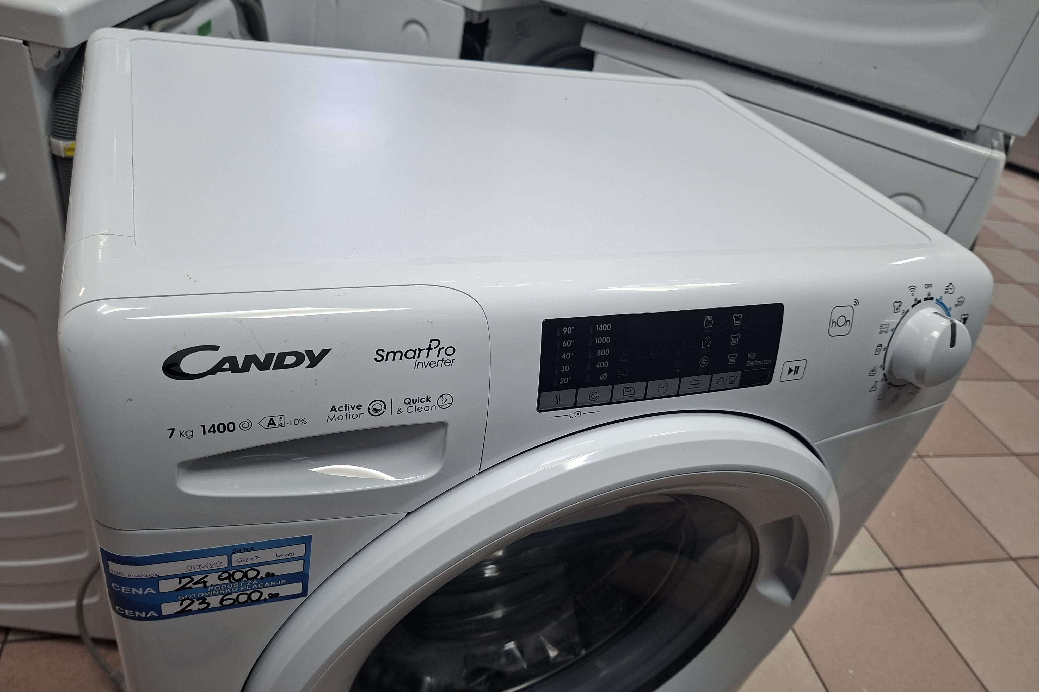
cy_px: 359
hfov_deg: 73.7
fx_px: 693
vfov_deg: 53.1
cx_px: 519
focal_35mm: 24
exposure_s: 1/100
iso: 250
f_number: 1.8
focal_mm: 5.54
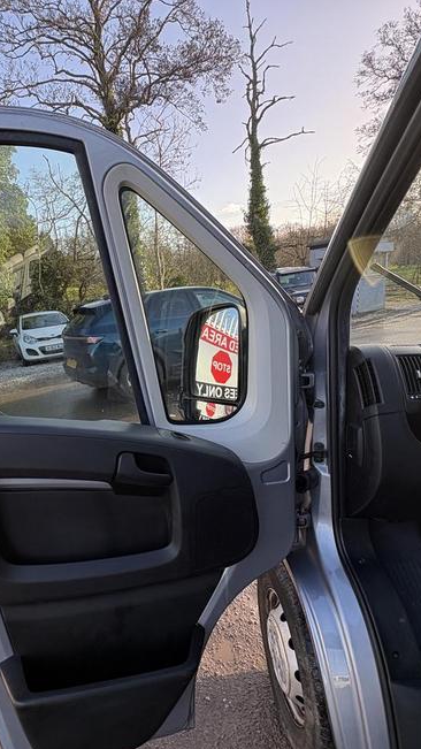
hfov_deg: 52.6
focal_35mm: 21
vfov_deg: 83.8
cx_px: 140
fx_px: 417
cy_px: 384
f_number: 2.2
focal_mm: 2.22
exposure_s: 1/180
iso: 64
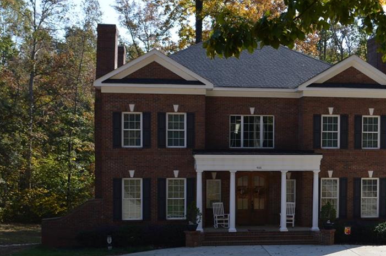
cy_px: 168
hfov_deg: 34.8
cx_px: 251
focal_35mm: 57
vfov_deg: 23.6
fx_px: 610
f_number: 5.6
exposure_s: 1/250
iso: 140
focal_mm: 26
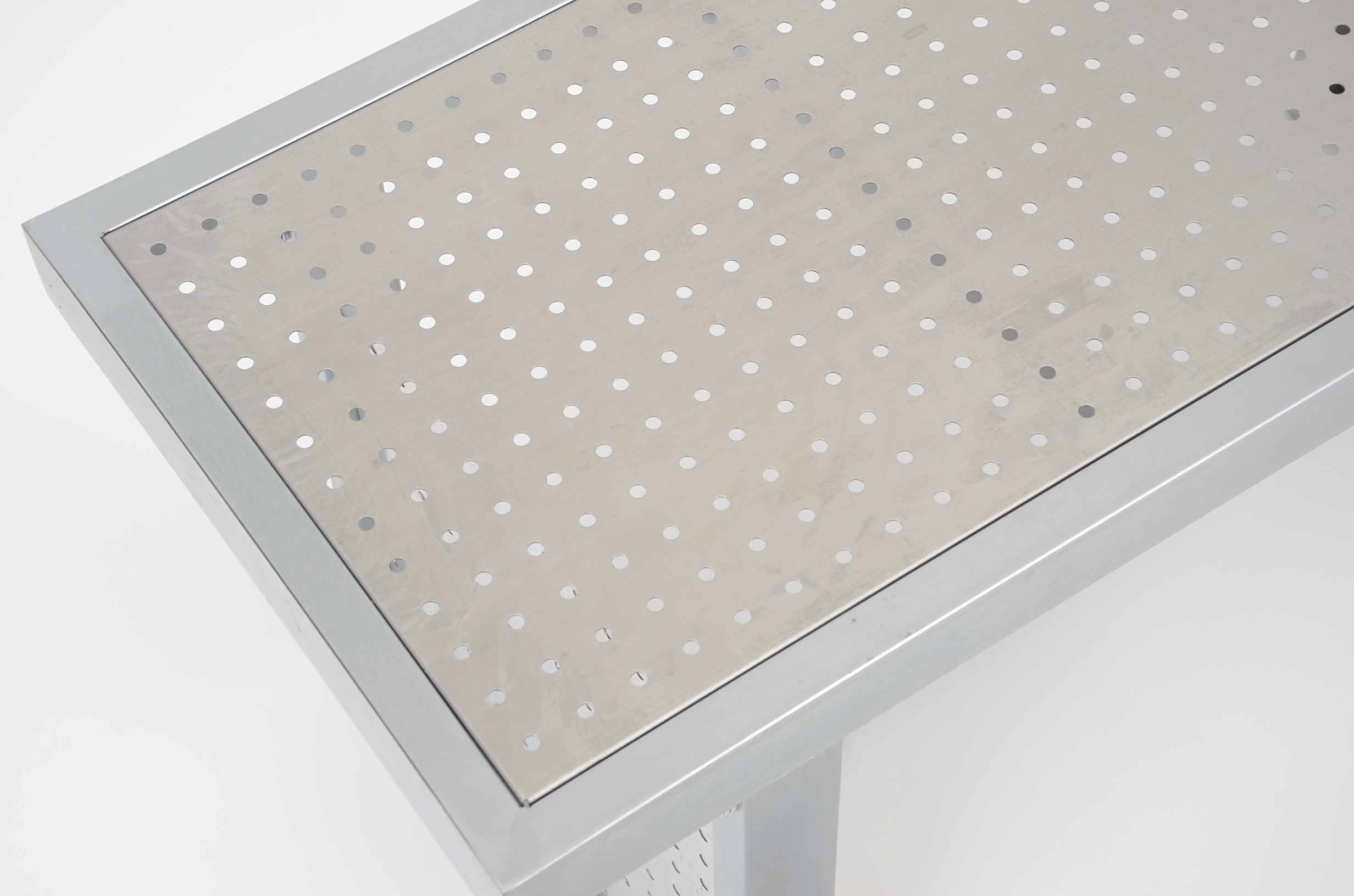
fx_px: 2702
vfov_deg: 18.8
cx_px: 677
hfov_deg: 28.1
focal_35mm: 72
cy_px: 448
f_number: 7.1
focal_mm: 48
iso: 320
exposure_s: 1/100
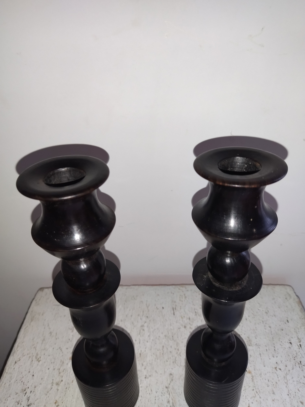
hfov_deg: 51.4
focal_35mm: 27
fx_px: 317
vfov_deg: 65.3
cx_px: 152
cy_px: 204
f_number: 1.79
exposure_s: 1/33
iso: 225
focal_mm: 4.74
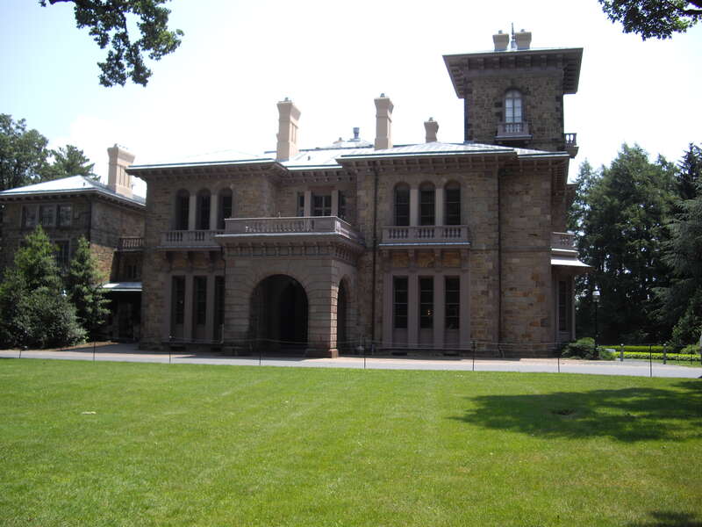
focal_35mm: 38
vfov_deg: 37.7
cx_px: 351
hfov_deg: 49.0
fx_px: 771
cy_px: 264
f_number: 2.8
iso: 50
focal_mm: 7.9
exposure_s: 1/400
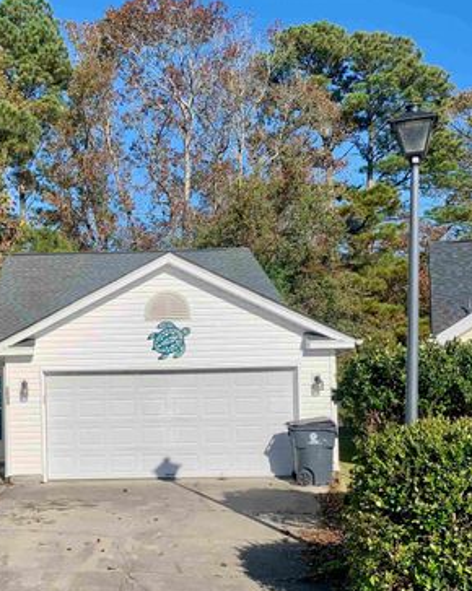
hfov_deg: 40.2
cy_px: 297
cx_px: 83
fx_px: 612
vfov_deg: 51.6
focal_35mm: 35
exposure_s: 1/2994
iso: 25
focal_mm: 4.25
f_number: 1.8
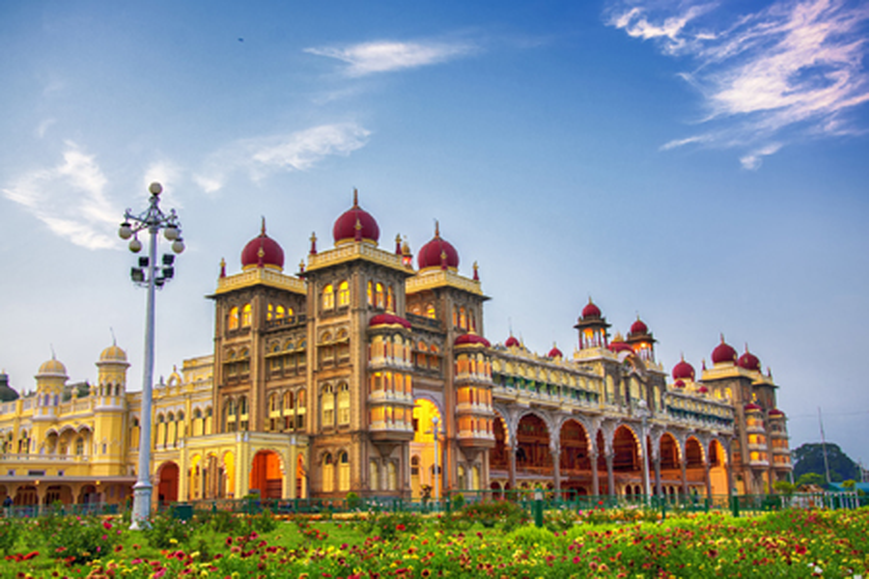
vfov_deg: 35.5
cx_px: 434
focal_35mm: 38
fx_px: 905
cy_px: 290
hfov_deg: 51.3
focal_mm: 25
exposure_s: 1/10
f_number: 8
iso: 250
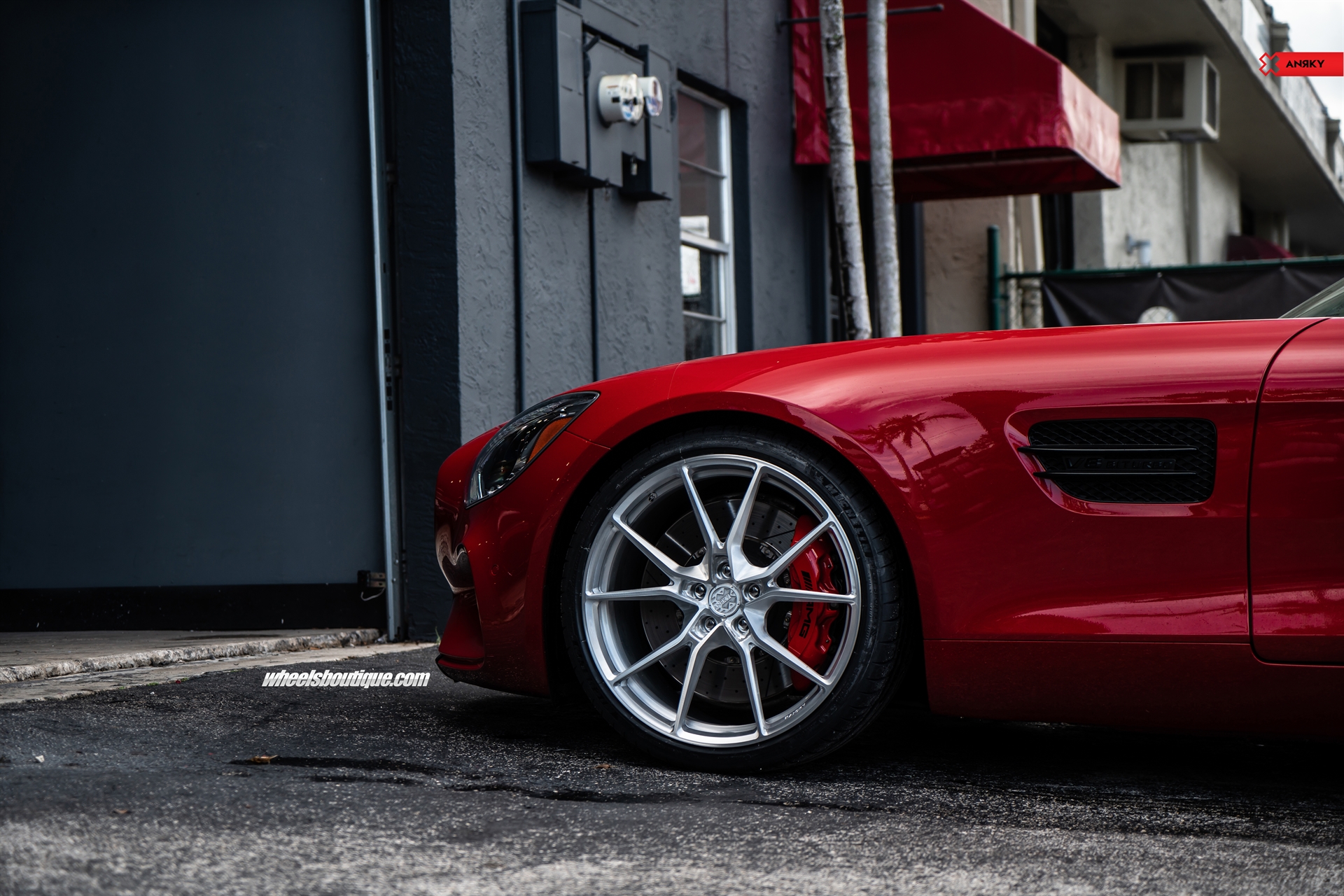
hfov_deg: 28.8
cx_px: 672
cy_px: 448
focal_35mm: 70
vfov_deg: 19.5
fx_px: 2613
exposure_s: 1/160
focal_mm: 70
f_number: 4
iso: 200
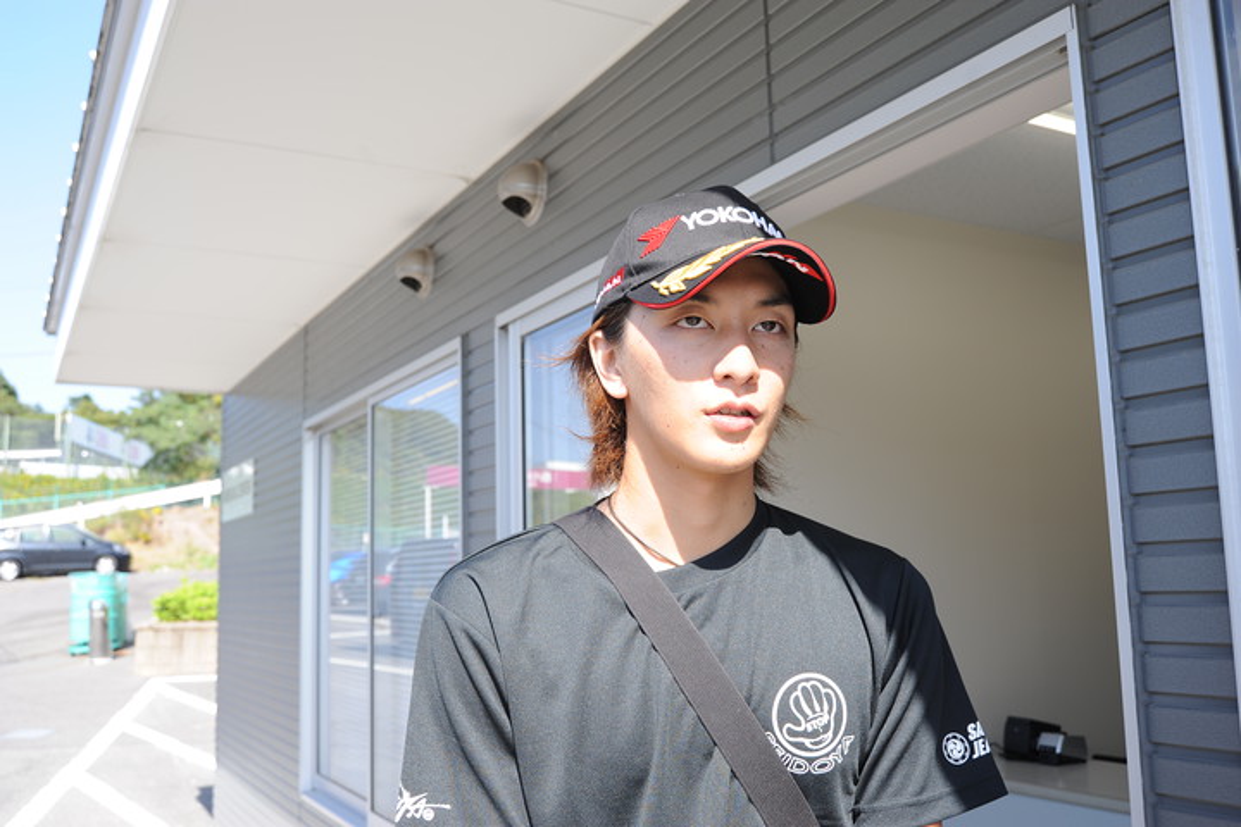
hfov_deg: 54.4
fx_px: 1206
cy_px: 414
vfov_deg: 37.9
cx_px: 620
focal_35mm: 35
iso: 200
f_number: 6.7
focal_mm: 35
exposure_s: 1/180
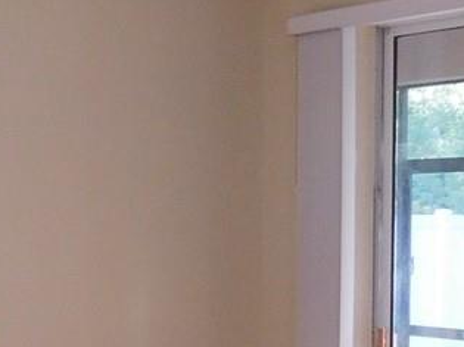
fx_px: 1568
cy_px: 268
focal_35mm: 117
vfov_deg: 12.6
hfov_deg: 15.5
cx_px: -227
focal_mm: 4
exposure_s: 1/30
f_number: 3
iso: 250
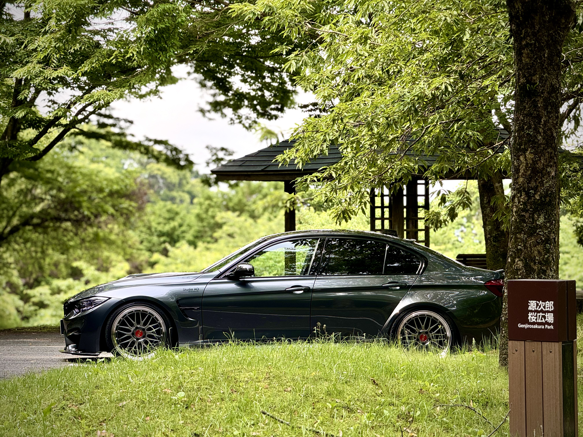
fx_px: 2021
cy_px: 218
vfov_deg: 12.3
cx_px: 292
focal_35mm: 120
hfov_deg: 16.4
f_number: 2.8
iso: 50
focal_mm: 15.66
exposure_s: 1/190
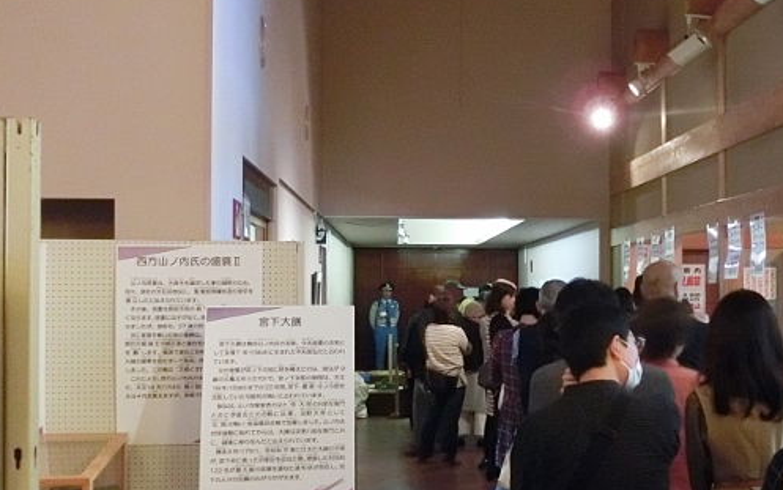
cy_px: 285
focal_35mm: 58
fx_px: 1238
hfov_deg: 34.1
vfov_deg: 22.4
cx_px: 624
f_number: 3.9
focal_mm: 6
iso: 800
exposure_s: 1/20
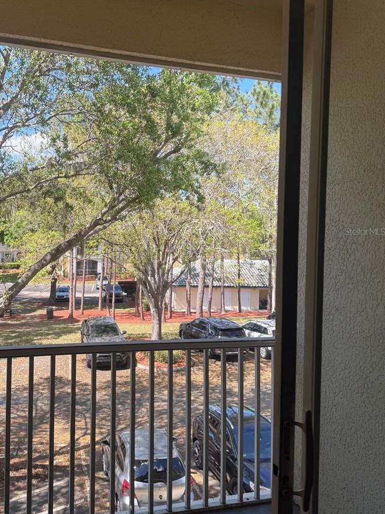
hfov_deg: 41.0
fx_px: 504
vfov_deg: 53.9
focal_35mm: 34
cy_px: 231
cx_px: 115
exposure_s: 1/612
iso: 80
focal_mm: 6.76
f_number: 1.78
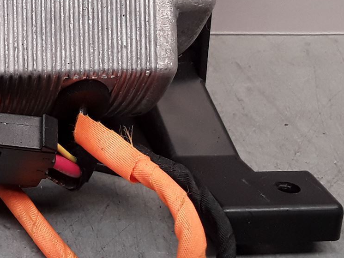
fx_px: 765
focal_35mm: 77
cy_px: 60
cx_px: -51
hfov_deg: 23.5
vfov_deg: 19.0
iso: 64
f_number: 1.9
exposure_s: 1/100
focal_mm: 2.91
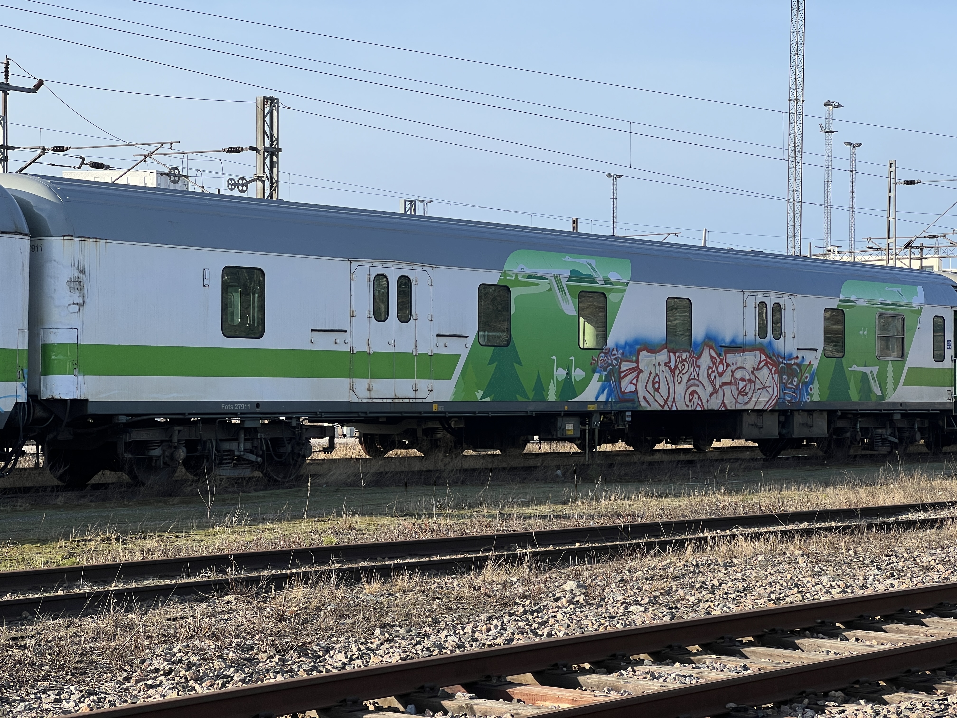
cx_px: 478
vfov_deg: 19.1
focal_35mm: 77
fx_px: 2129
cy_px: 359
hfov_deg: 25.3
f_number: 2.8
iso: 32
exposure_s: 1/539
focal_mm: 9
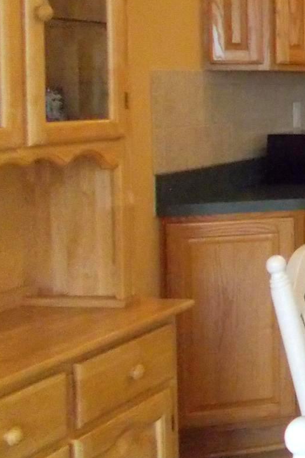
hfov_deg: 15.6
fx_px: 902
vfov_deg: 28.1
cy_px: 118
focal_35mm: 71
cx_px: 594
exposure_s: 1/125
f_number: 3.2
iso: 800
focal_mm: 4.6
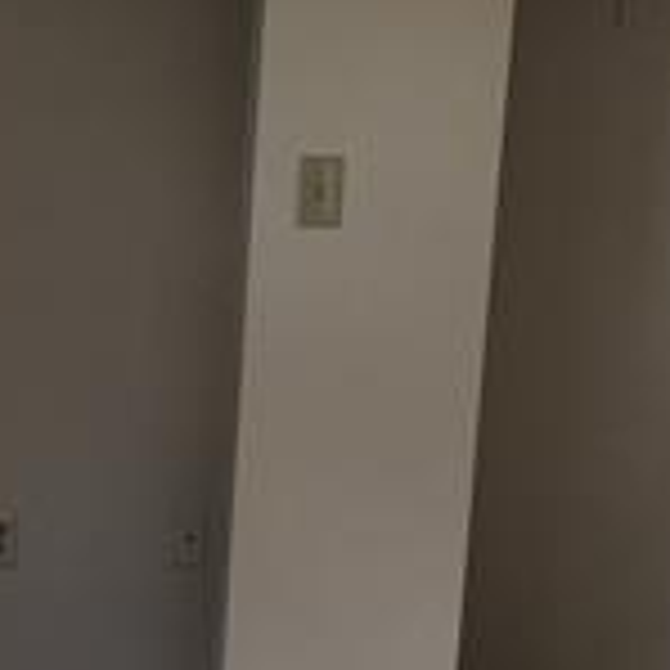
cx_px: 18
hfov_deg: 15.6
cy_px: 674
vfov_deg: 15.5
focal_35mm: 110
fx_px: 2409
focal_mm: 4.15
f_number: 2.2
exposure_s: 1/31
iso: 25
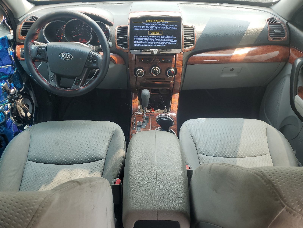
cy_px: 114
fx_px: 228
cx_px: 152
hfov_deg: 67.3
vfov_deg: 53.1
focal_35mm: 26
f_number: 1.5
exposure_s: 1/303
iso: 50
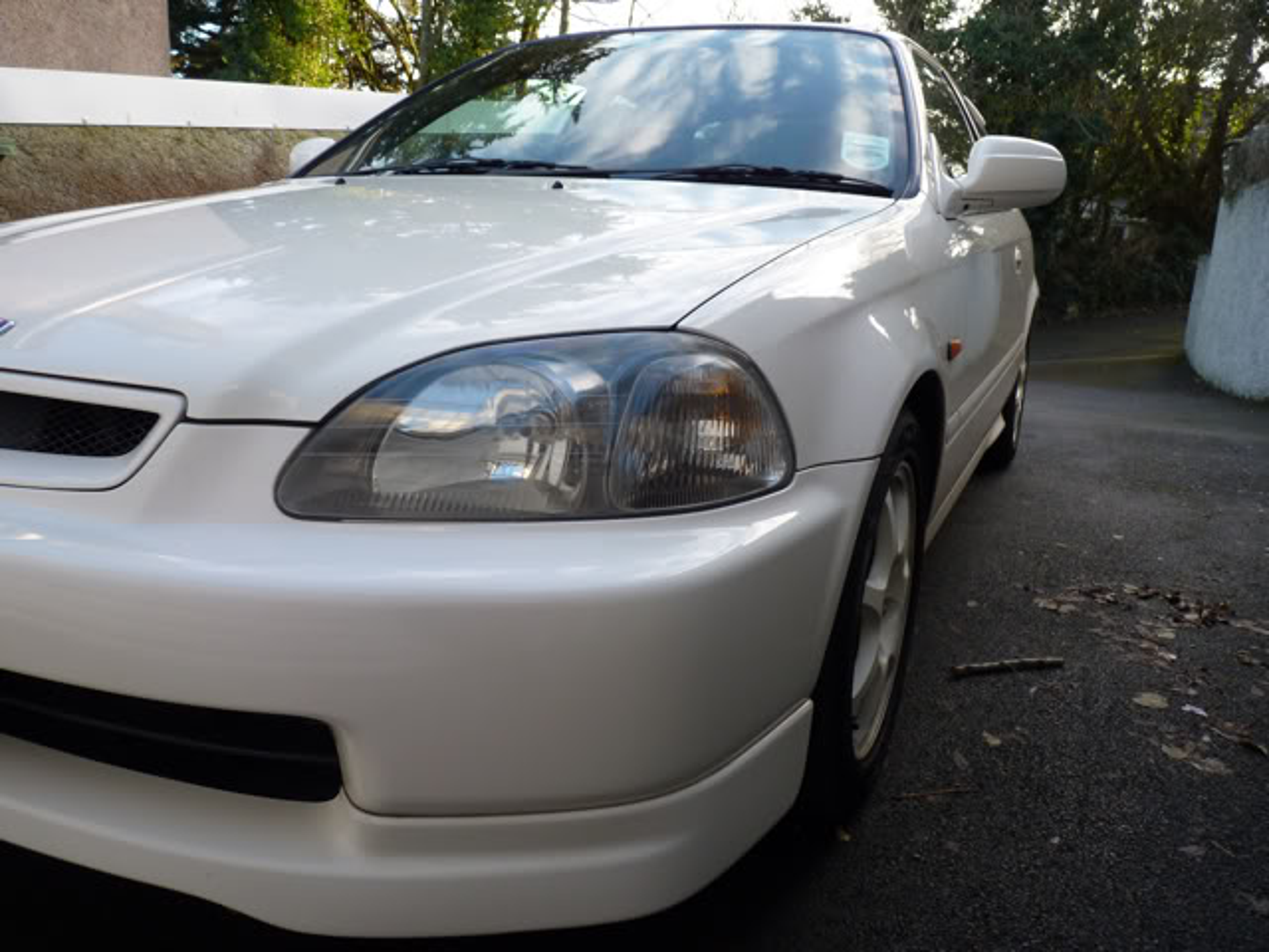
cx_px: 634
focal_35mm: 27
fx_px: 990
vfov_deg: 51.4
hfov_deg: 65.3
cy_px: 476
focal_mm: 4.8
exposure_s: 1/80
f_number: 2.8
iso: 80
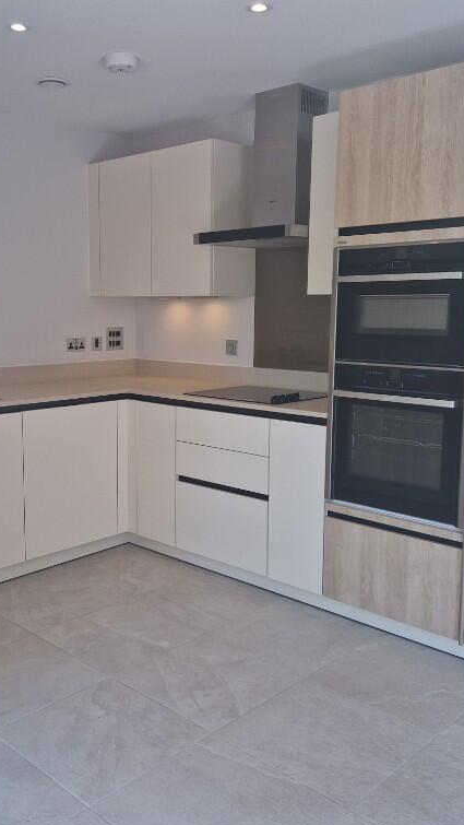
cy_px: 411
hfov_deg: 34.5
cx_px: 177
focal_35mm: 34
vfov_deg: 58.0
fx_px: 743
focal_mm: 5.4
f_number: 1.8
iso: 50
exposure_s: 1/171
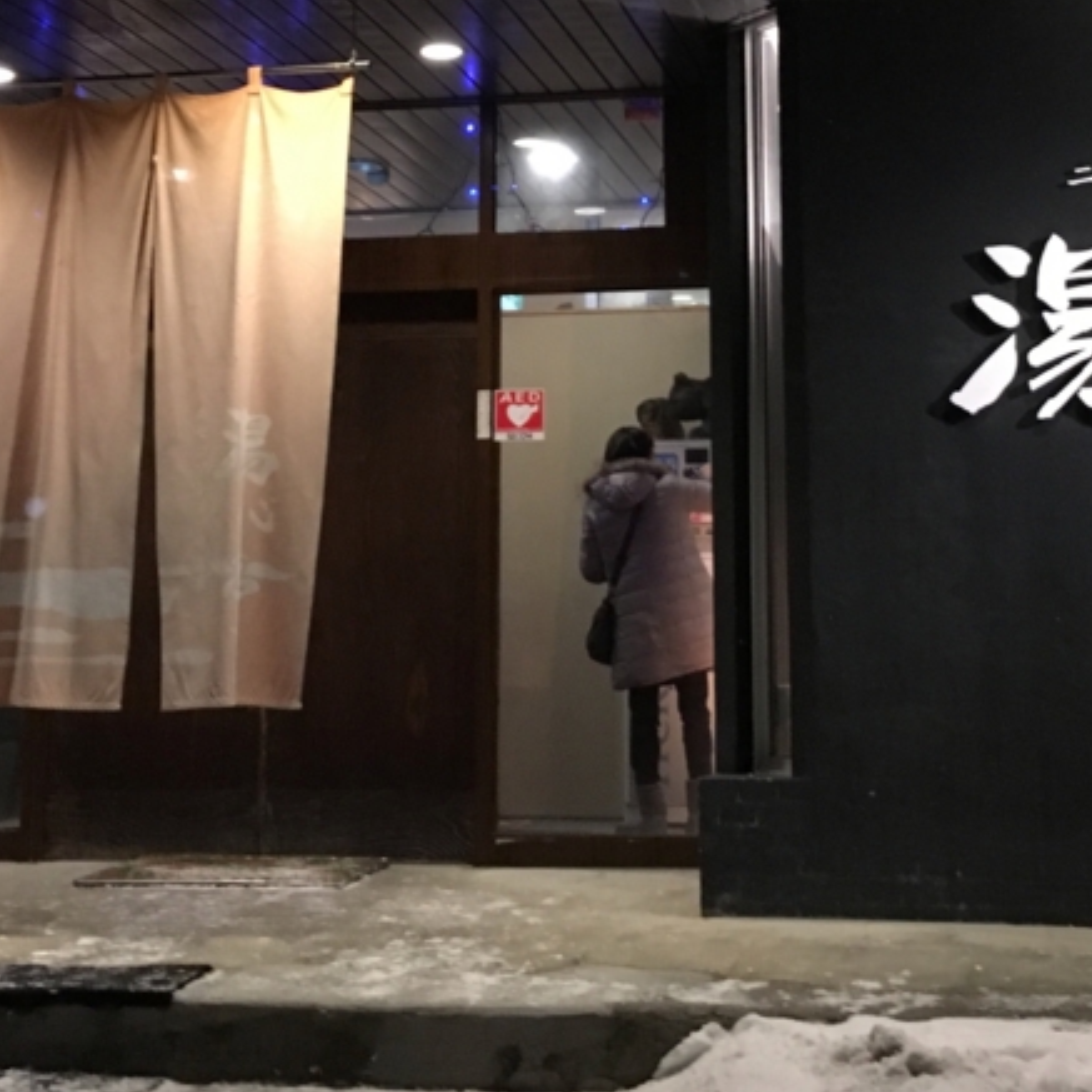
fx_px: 2141
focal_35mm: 60
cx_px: 625
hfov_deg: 28.6
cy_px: 230
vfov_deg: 28.1
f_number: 2.2
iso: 250
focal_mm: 4.15
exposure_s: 1/15
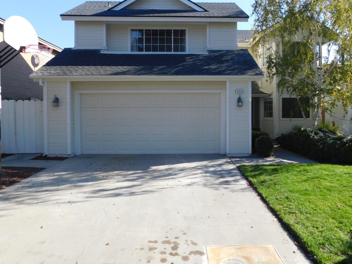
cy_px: 116
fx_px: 275
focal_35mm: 27
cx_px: 195
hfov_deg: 65.2
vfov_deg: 51.2
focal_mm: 4
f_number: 3
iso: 125
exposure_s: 1/800
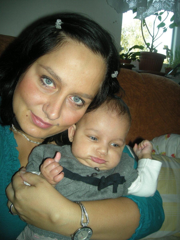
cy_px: 120
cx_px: 90
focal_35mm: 35
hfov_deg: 40.7
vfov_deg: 52.6
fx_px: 243
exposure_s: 1/60
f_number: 2.8
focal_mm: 5.7
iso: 50
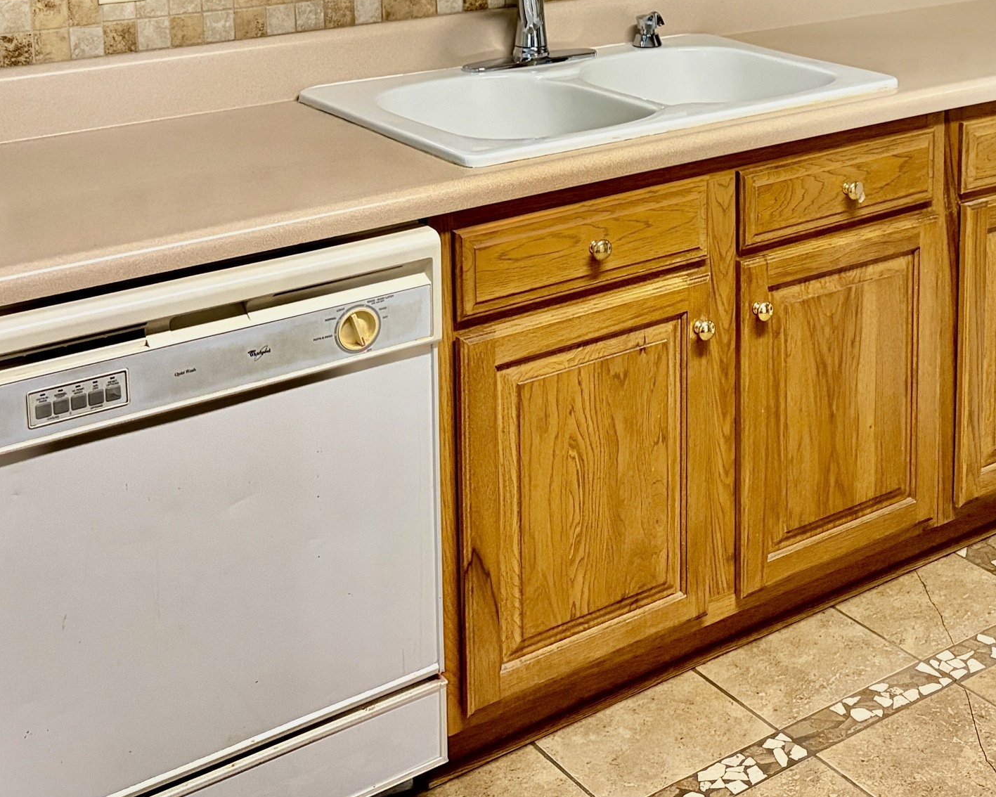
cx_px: 730
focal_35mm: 55
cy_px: 3
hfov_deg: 33.6
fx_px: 1621
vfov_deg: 26.2
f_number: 1.6
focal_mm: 5.96
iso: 320
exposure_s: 1/60
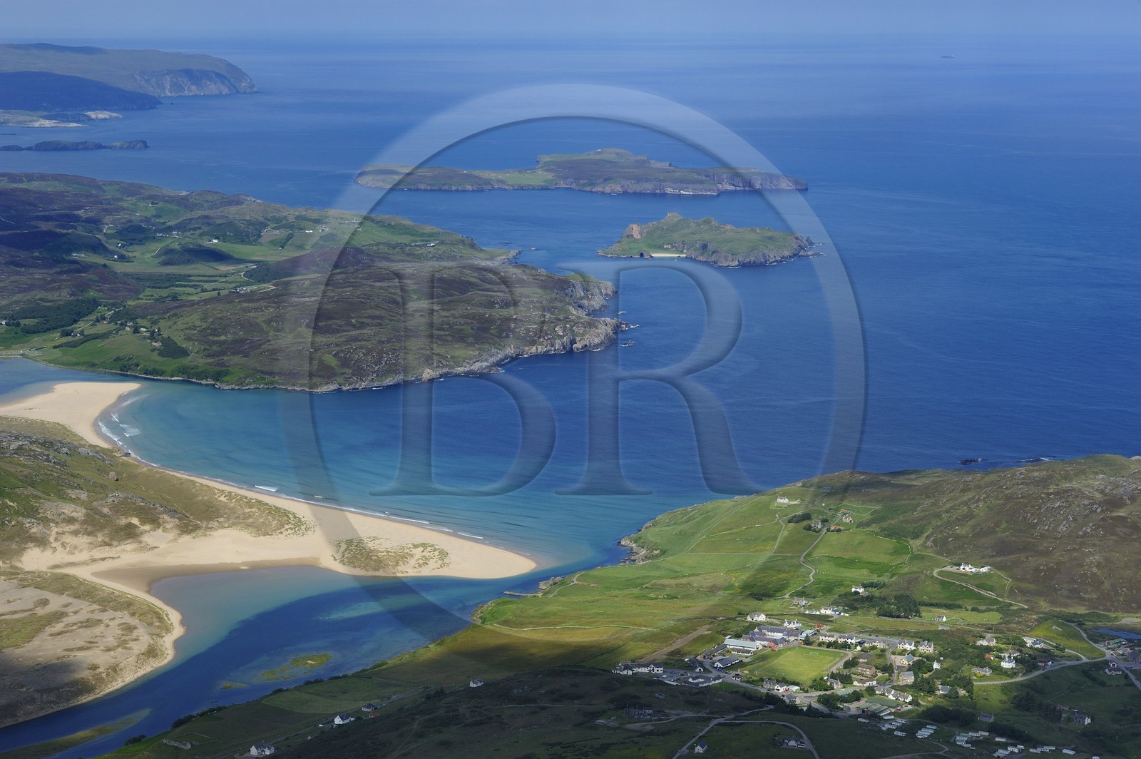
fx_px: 2692
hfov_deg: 23.9
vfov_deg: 16.0
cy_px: 380
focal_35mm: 85
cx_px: 570
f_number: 10
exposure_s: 1/800
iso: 400
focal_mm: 85
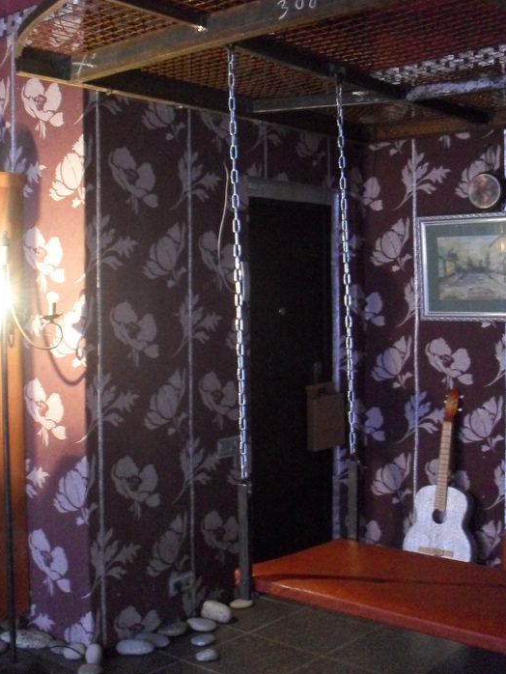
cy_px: 322
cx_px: 210
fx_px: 877
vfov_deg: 42.1
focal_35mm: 45
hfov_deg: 32.1
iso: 400
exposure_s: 1/8
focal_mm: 6.3
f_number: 2.8
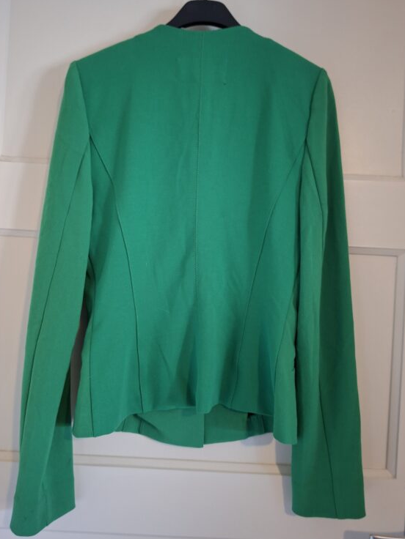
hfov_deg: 54.8
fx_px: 390
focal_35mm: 25
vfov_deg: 69.3
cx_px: 190
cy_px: 251
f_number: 1.8
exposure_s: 1/24
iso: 640
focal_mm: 5.54
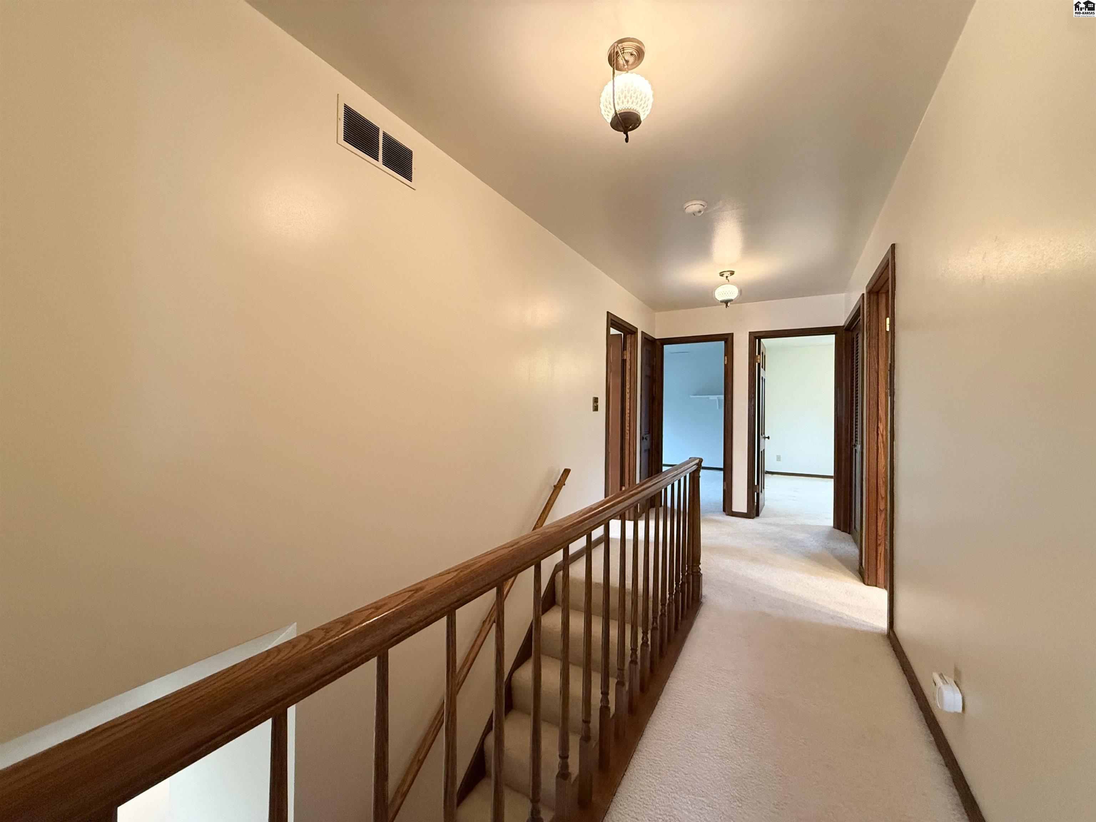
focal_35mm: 14
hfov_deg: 102.1
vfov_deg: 85.7
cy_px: 411
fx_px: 443
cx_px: 548
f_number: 2.2
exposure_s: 1/60
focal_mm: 2.22
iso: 500
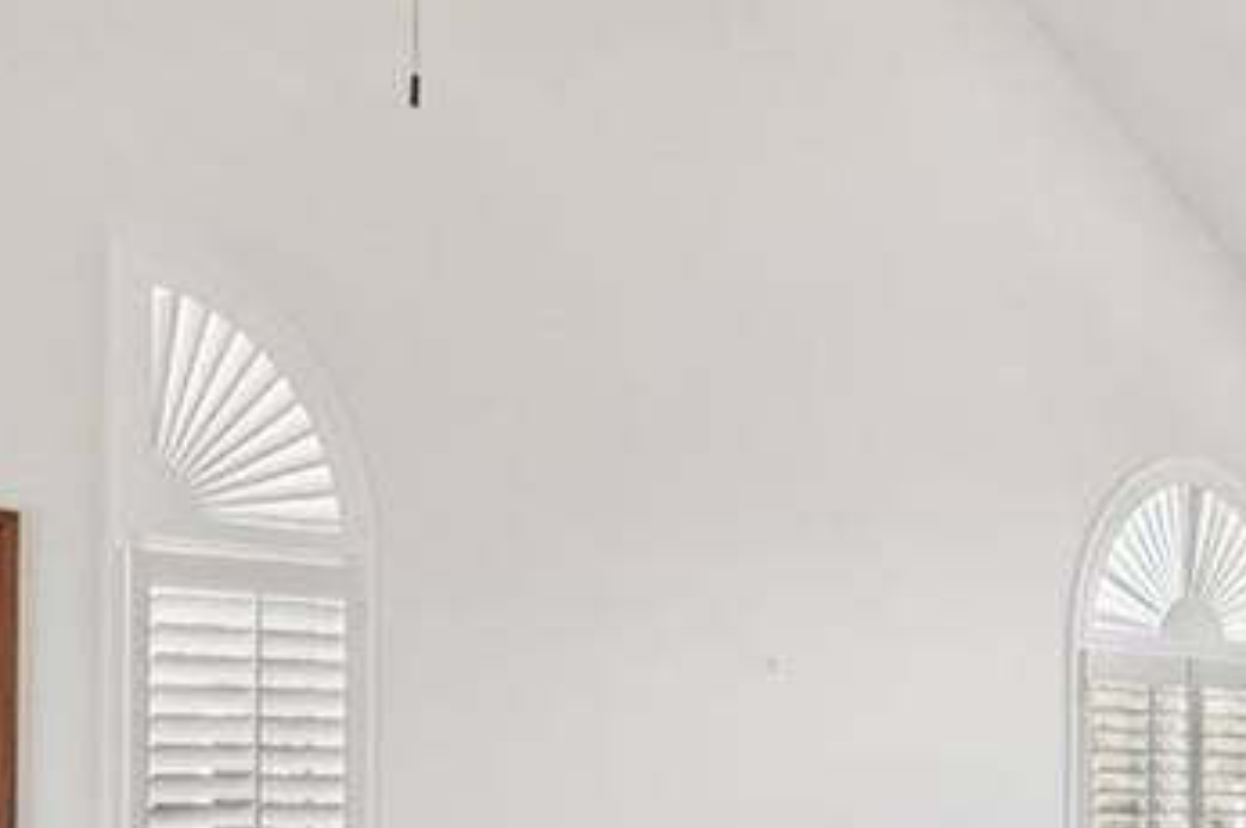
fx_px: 2559
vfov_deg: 17.7
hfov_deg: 26.7
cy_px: 932
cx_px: 1055
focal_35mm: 74
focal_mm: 16
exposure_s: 1/50
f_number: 8
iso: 400
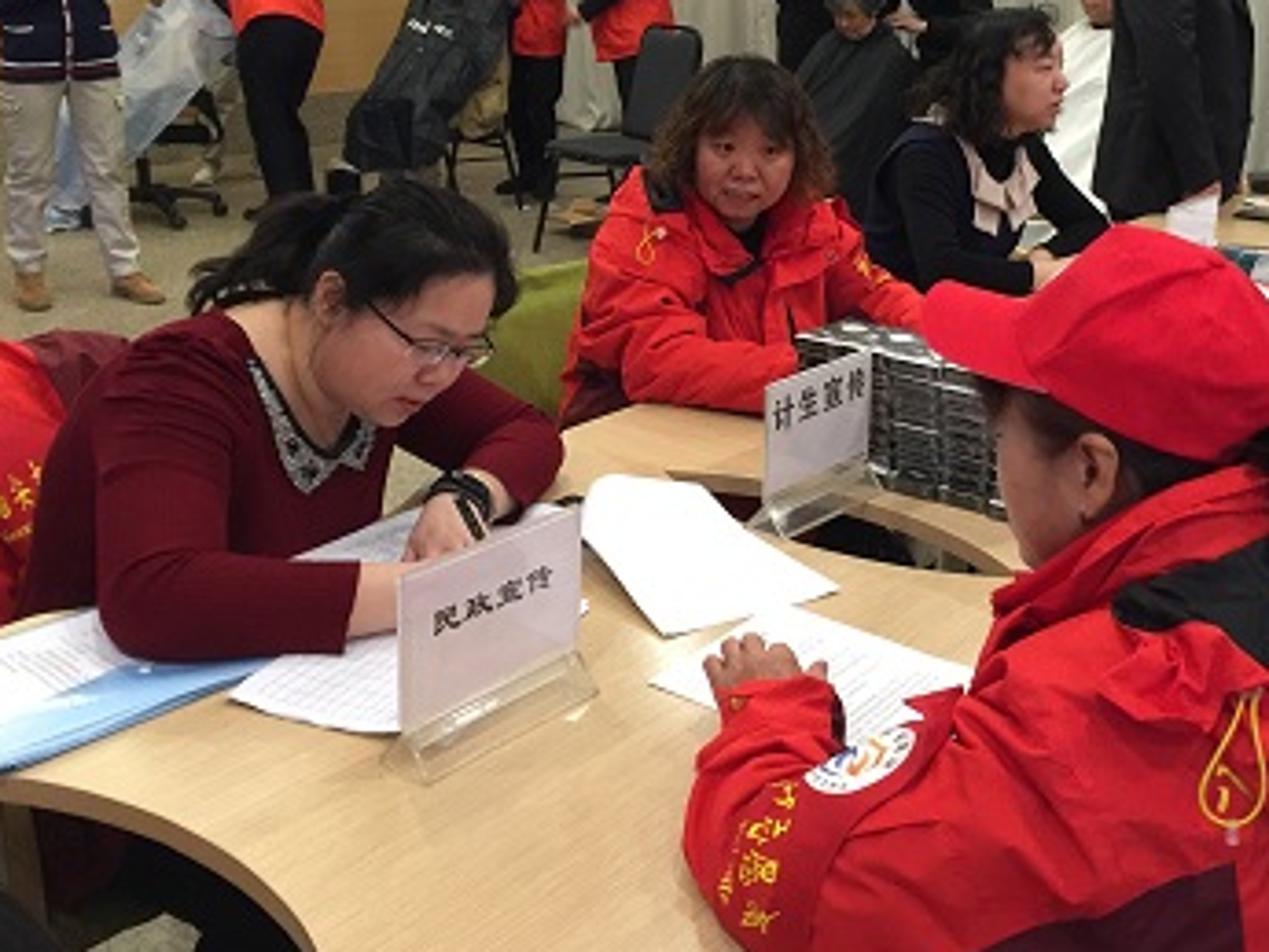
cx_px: 780
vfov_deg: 34.1
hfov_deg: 44.5
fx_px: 1540
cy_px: 325
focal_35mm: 42
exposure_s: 1/17
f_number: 2.2
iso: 125
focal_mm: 4.15
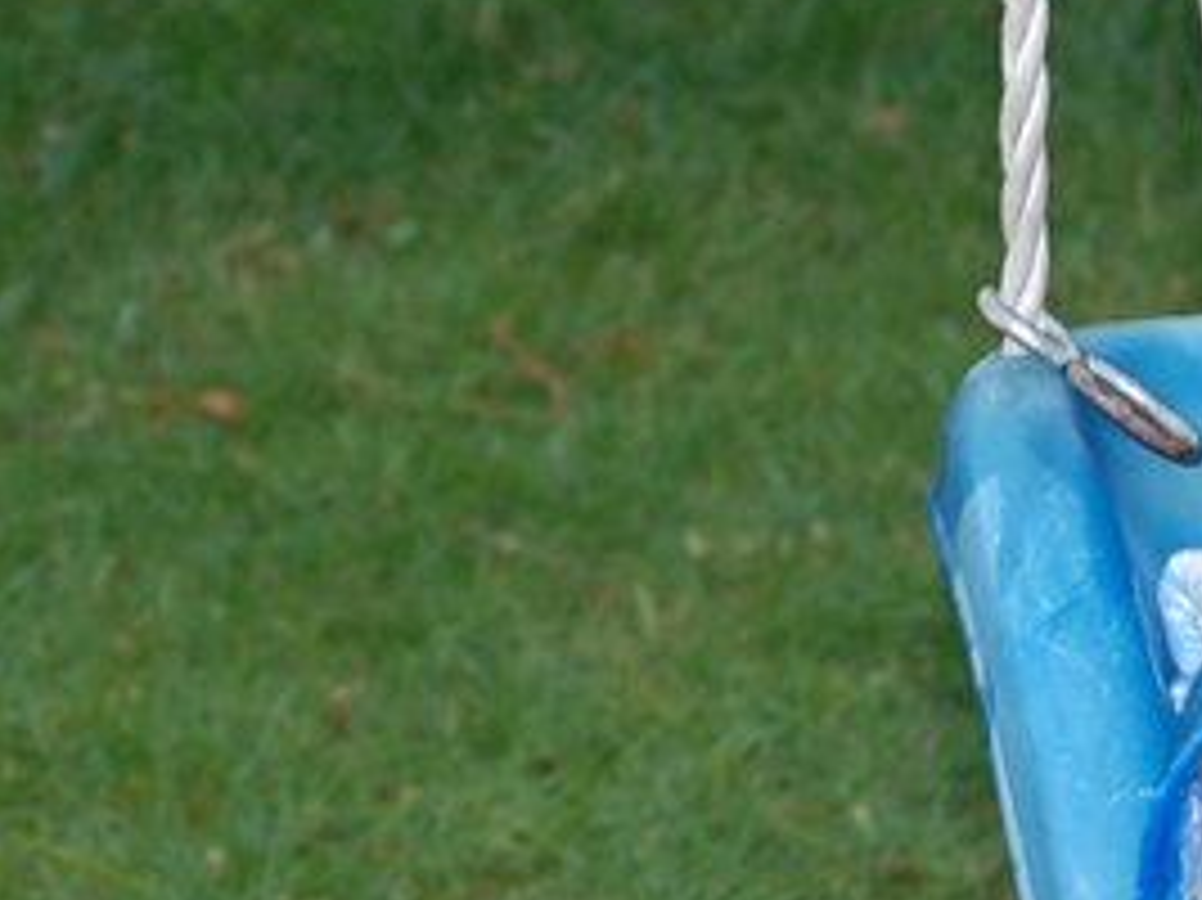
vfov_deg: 4.9
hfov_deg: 6.5
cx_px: 567
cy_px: -43
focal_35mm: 304
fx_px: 10546
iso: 400
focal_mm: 55
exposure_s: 1/60
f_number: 5.6
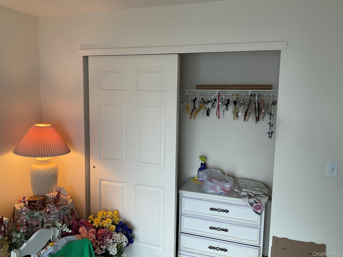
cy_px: 125
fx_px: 297
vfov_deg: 46.8
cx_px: 171
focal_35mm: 30
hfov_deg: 60.0
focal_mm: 3
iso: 50
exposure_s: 1/60
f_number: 1.8
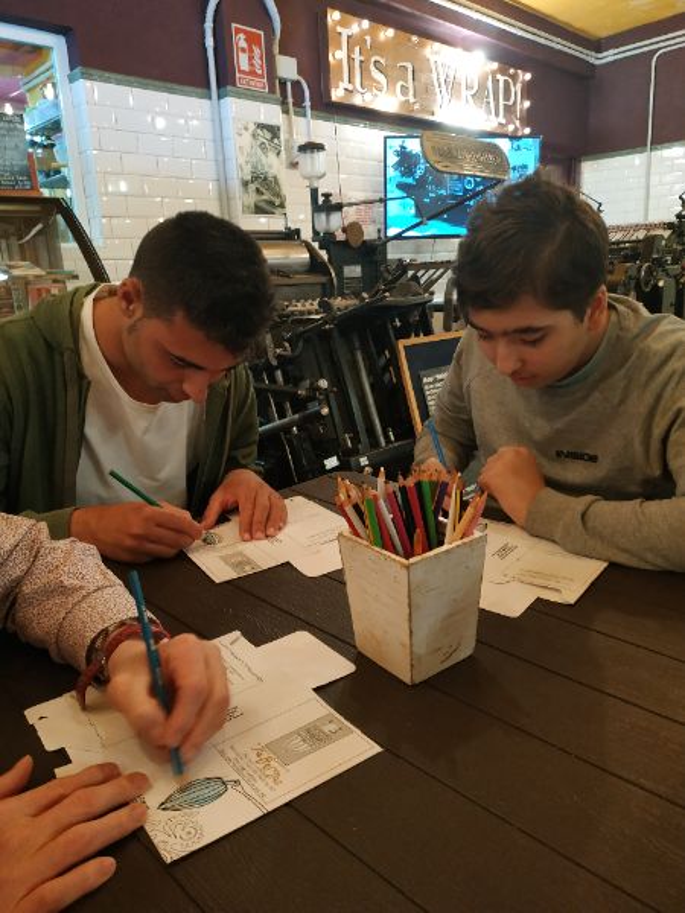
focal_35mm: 24
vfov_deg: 71.6
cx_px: 342
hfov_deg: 56.8
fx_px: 633
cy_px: 456
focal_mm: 3.94
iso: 500
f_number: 1.9
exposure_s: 1/20
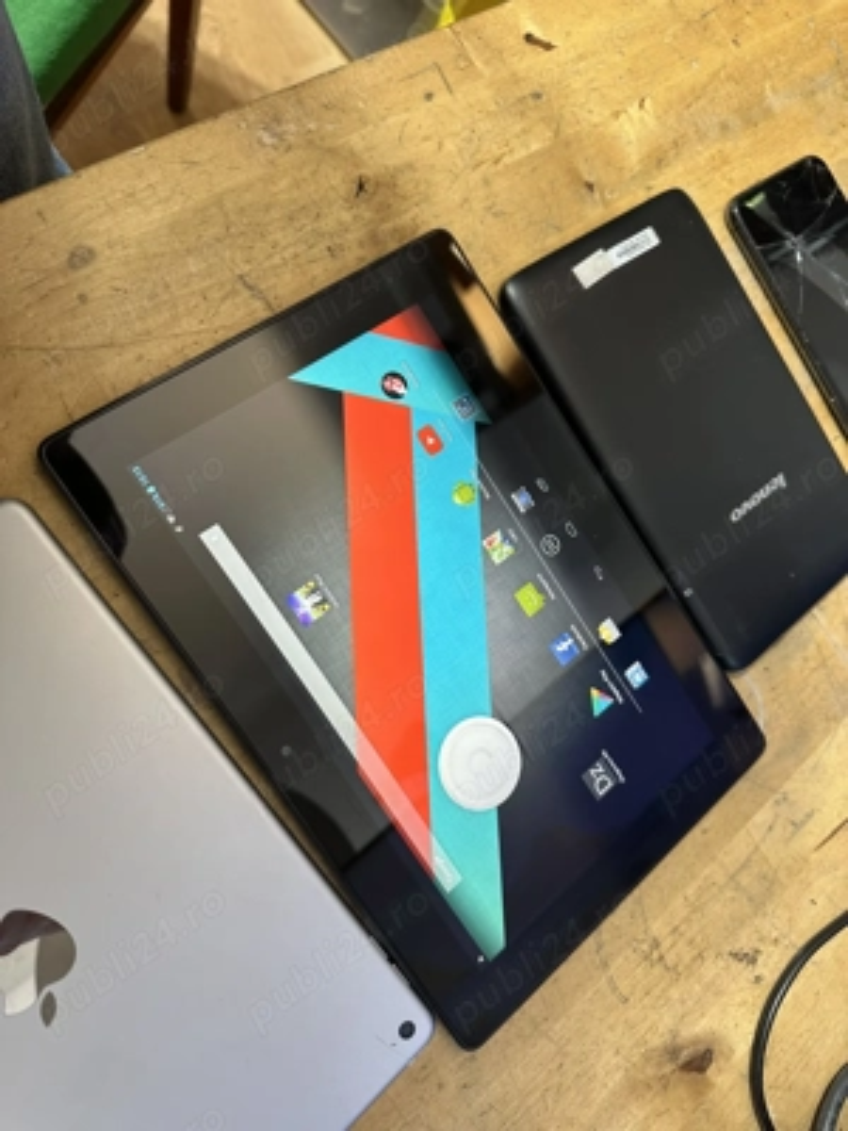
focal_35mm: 24
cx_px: 424
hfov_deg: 56.8
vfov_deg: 71.6
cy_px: 566
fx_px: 784
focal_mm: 6.86
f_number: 1.78
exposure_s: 1/50
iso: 125
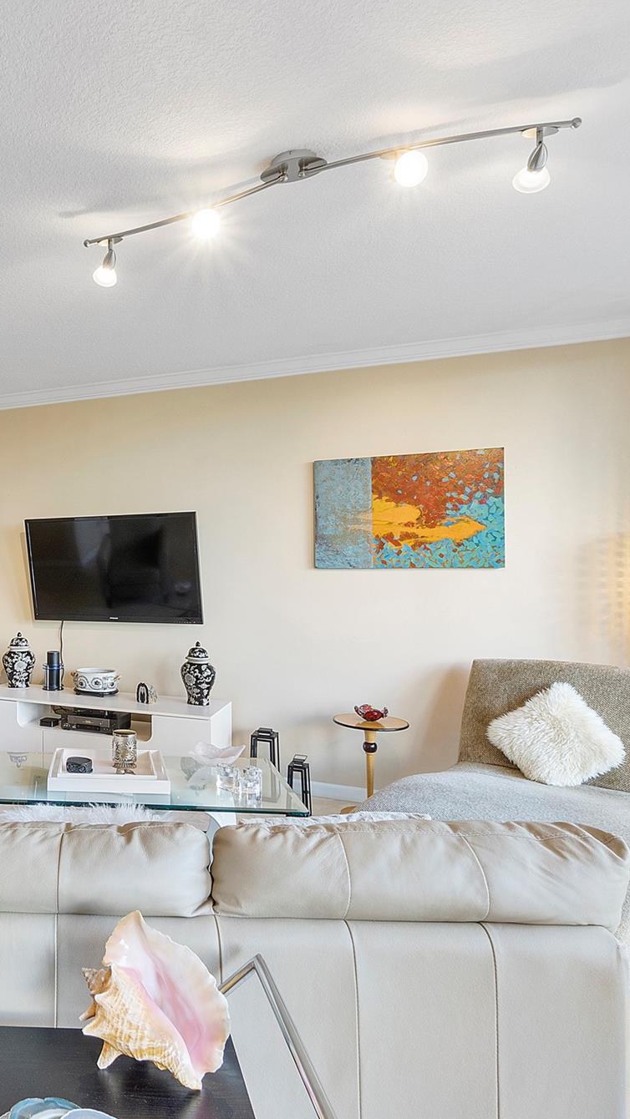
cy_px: 551
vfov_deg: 76.3
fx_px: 713
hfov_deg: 43.1
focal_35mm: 24
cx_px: 47
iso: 160
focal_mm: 10
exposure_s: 1/2.5
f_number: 11
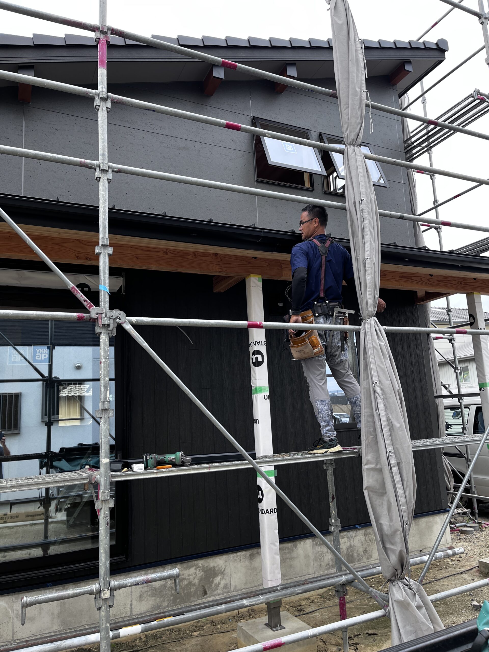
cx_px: 244
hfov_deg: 53.1
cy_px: 326
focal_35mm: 26
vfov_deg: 67.3
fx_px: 490
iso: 40
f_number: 1.6
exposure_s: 1/260
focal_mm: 5.1
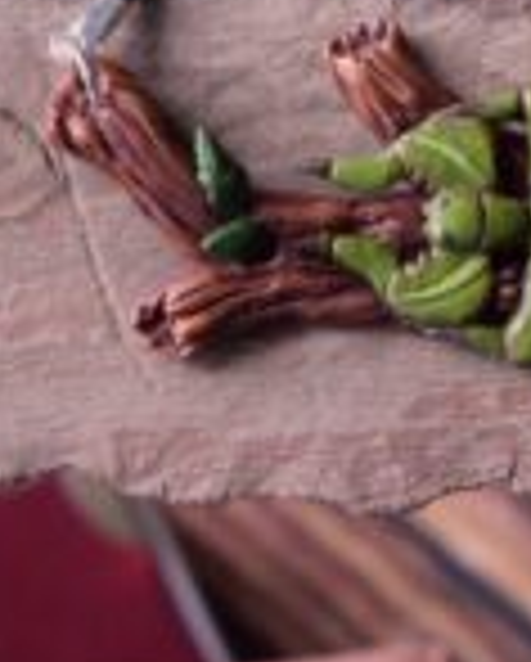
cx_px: 542
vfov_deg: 12.6
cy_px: 180
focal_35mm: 153
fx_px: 2999
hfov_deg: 10.0
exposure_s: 1/60
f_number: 4.8
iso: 5600
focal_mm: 40
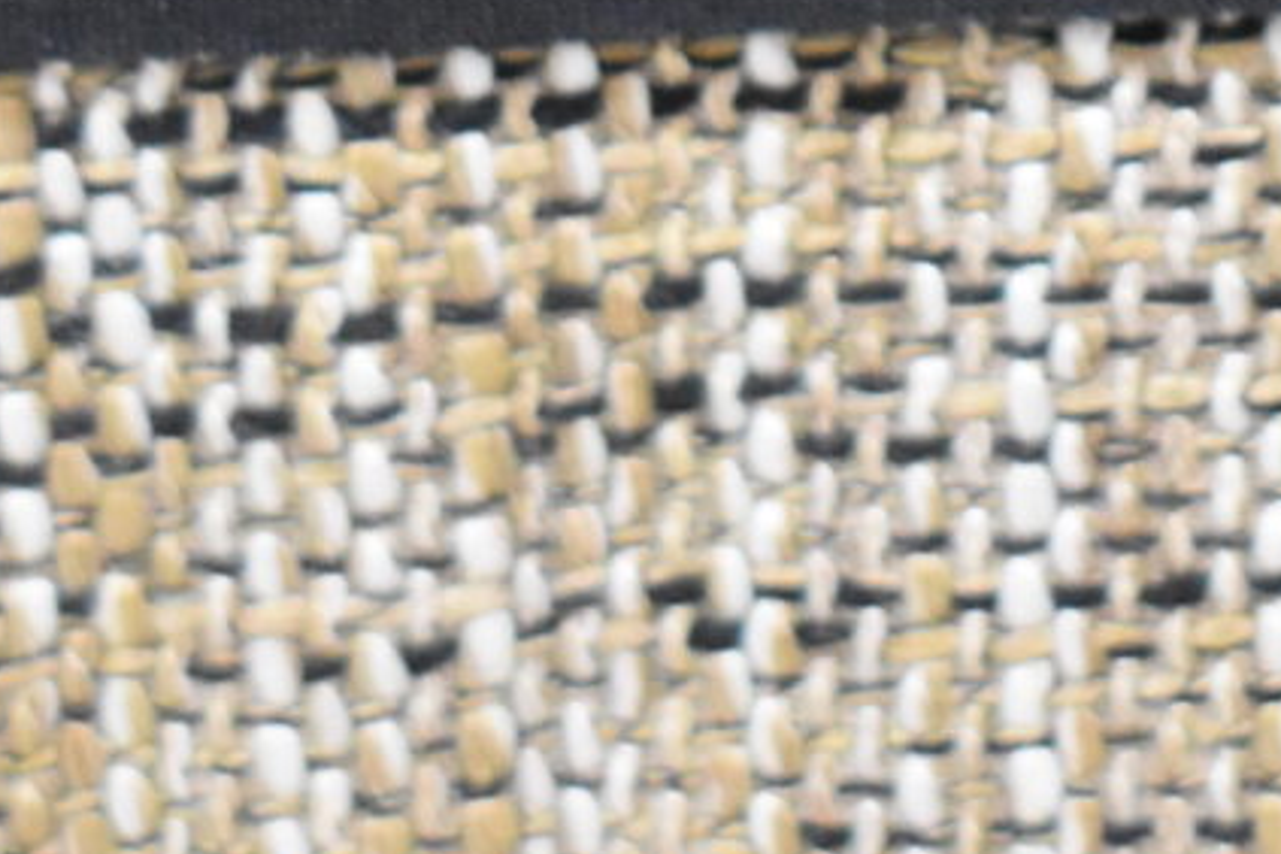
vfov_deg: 4.2
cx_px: 1317
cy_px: -852
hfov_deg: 6.3
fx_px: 11635
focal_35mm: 327
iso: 2200
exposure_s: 1/125
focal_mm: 36
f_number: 4.8
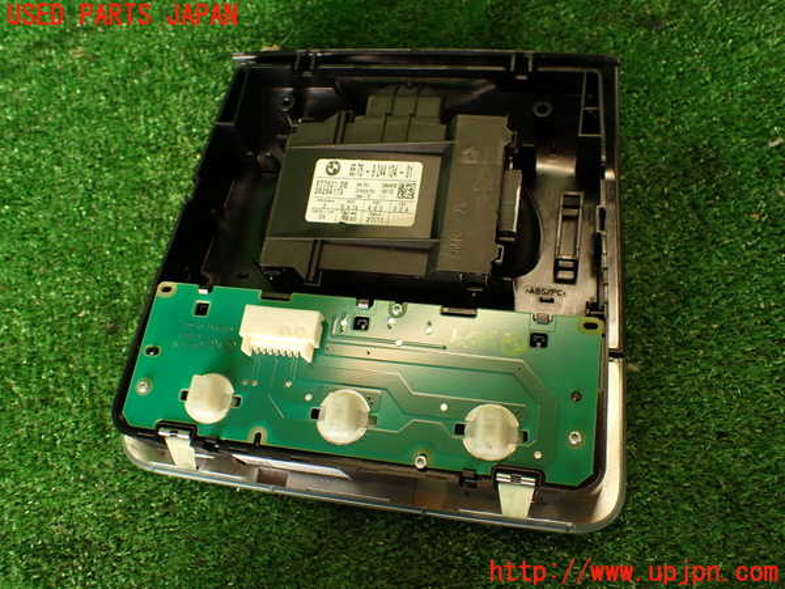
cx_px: 392
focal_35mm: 32
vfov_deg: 44.2
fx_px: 726
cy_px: 294
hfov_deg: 56.8
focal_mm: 5.79
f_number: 2.4
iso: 160
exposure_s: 1/60
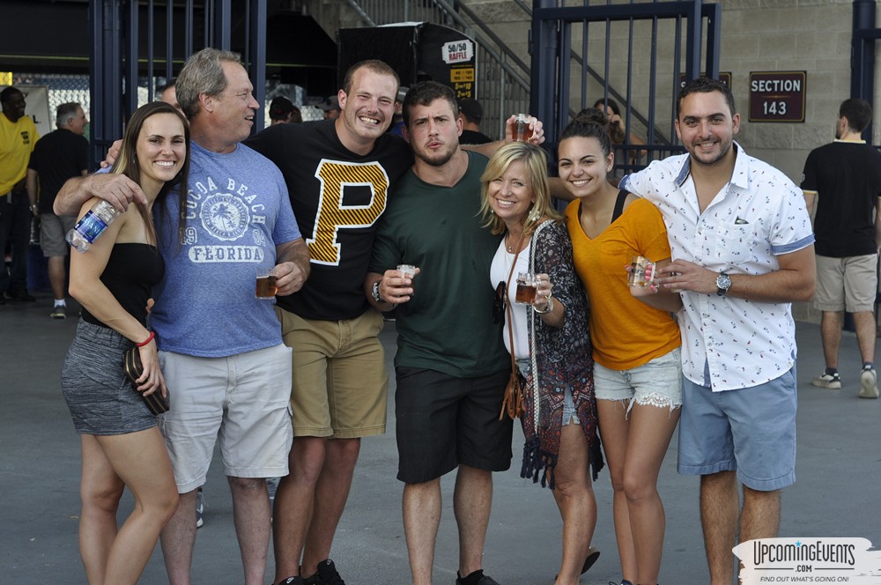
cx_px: 440
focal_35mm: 75
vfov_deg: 18.1
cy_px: 292
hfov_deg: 27.0
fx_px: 1833
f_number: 5.6
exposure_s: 1/125
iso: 200
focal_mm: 50
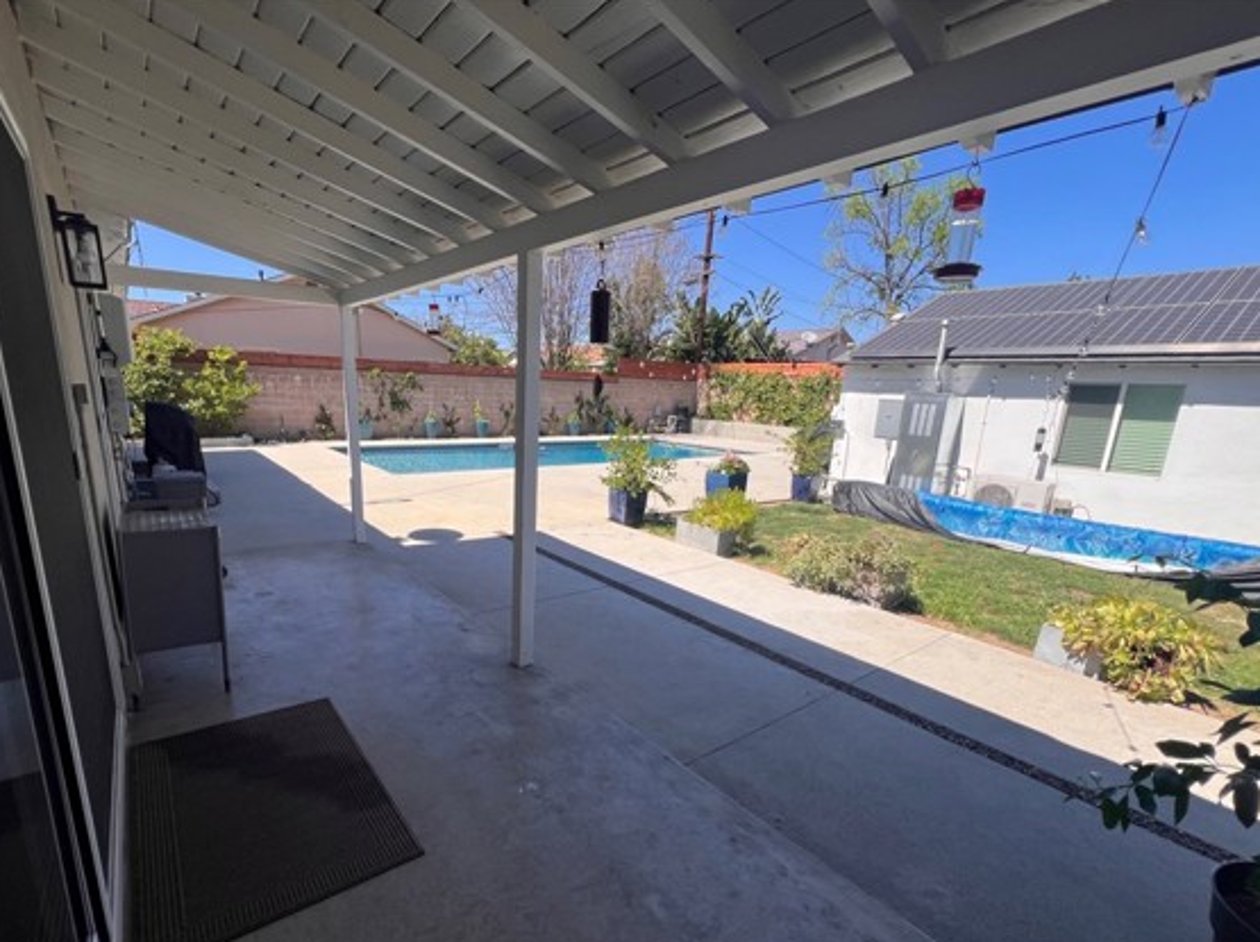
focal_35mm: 15
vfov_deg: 81.2
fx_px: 545
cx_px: 588
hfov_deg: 98.1
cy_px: 537
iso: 32
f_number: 1.8
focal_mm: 1.57
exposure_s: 1/1488
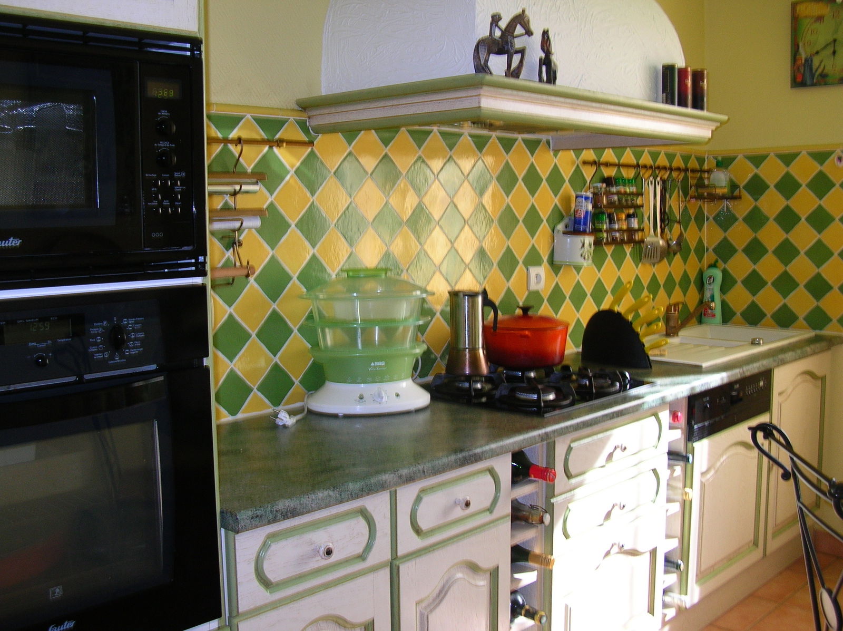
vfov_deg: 39.6
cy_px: 316
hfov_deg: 51.4
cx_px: 422
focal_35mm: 36
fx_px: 876
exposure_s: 1/54.2
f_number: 2.7
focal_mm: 6
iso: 50
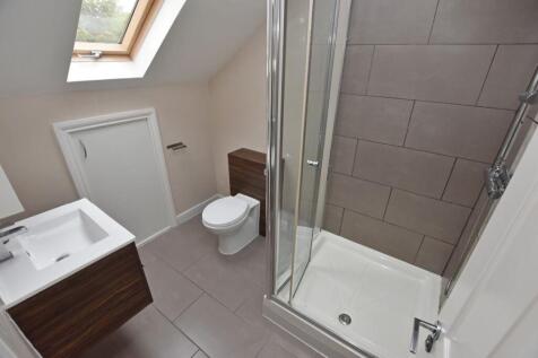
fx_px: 224
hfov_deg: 100.4
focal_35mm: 15
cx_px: 269
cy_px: 179
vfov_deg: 77.3
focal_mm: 10
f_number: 4.5
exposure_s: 1/200
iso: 800
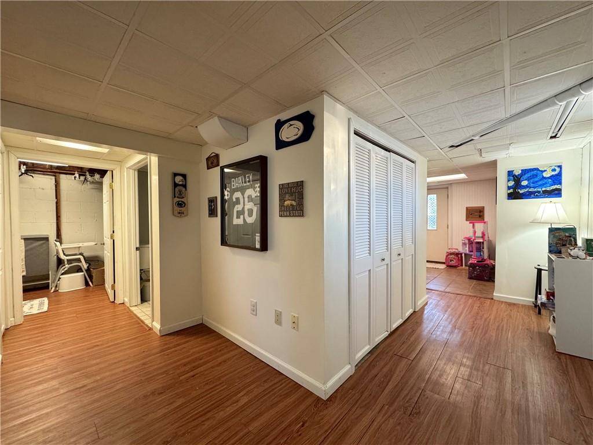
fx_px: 240
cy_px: 222
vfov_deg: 85.7
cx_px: 296
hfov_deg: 102.1
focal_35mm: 14
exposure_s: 1/60
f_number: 2.2
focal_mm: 2.22
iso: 320
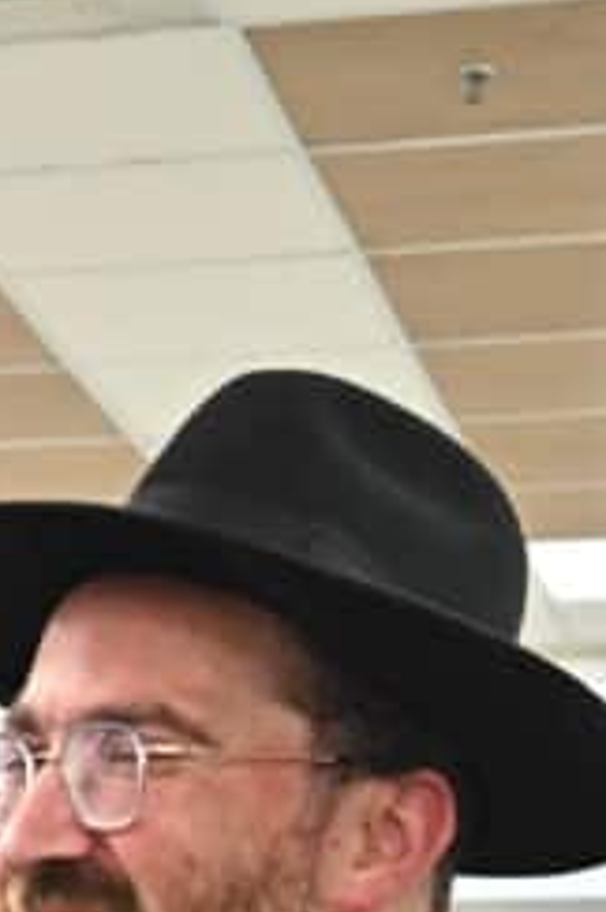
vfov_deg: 12.0
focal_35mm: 168
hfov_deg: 7.9
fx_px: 4254
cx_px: -438
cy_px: 1050
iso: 3200
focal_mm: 40
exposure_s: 1/200
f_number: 6.3
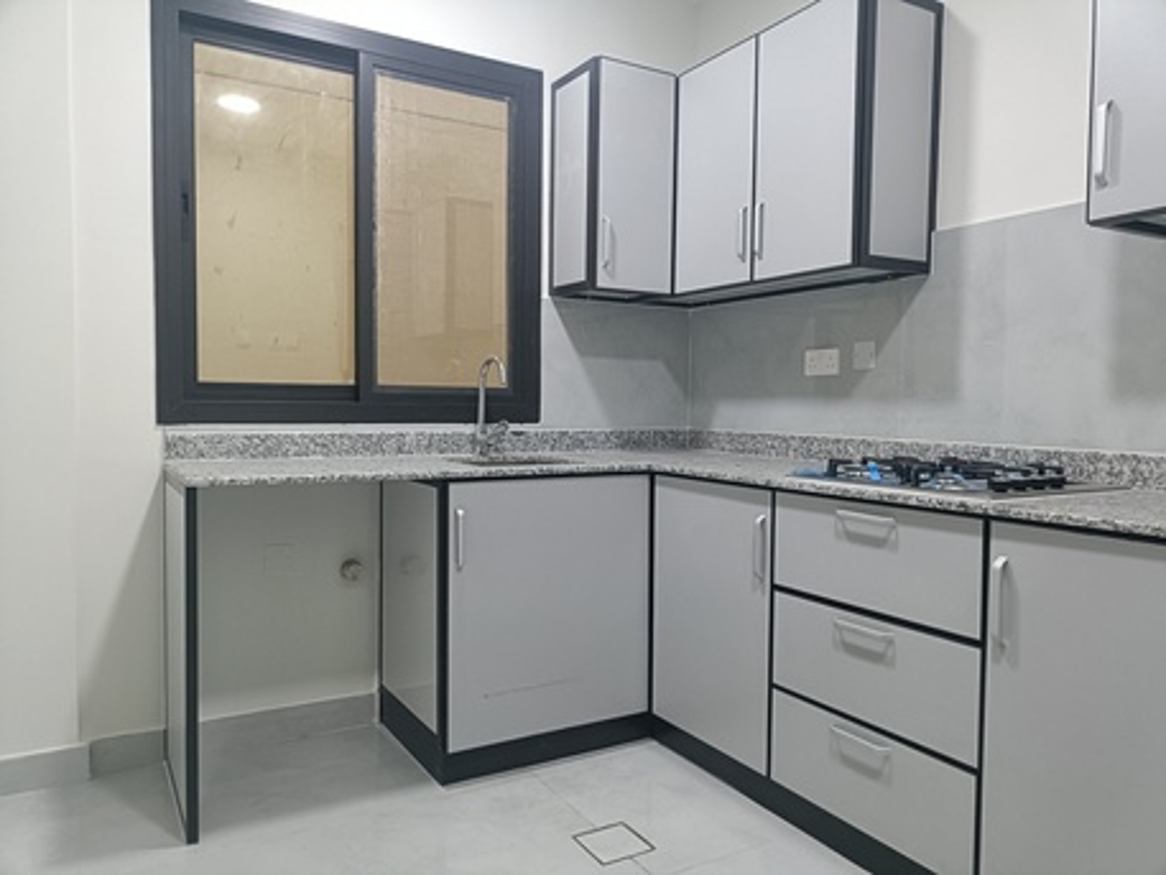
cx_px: 583
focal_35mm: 25
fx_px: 842
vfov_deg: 54.9
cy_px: 438
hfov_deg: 69.4
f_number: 1.7
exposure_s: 1/50
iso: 1131
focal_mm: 4.7
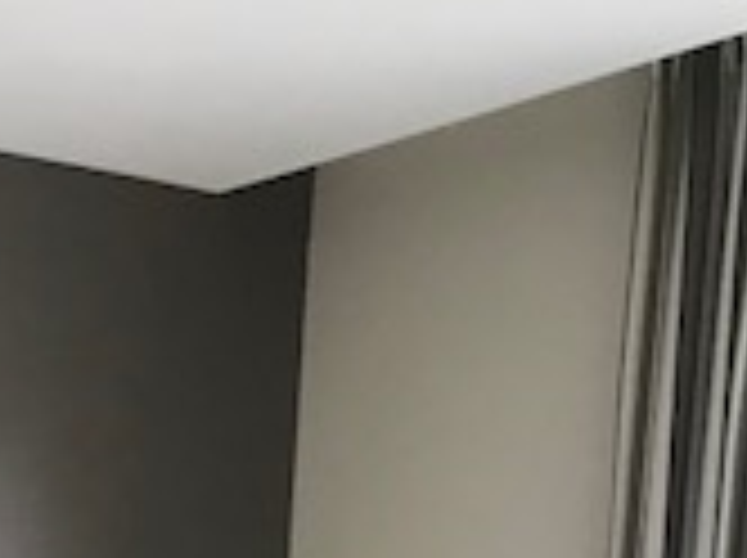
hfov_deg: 16.4
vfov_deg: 12.4
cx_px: -432
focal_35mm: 108
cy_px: 1040
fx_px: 2327
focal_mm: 3.99
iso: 40
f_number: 1.8
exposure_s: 1/20
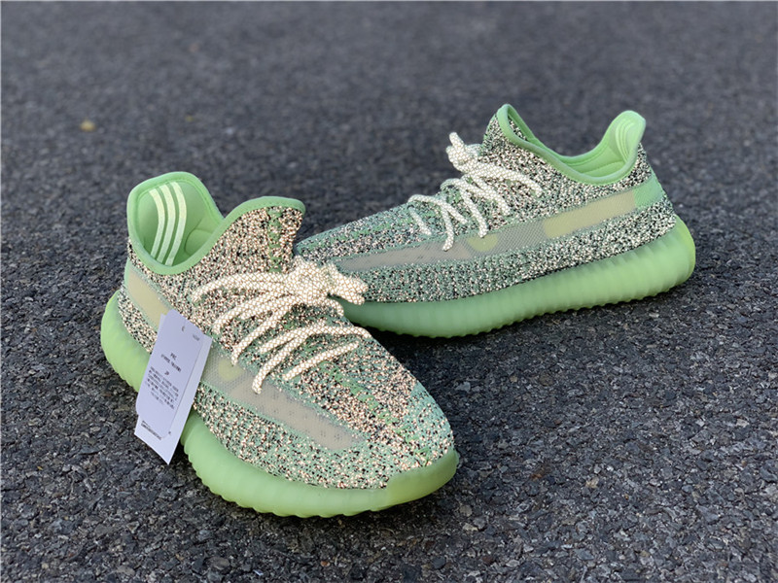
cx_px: 389
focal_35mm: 52
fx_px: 1169
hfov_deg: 36.8
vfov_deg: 28.0
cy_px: 292
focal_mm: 6
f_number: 2.4
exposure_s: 1/151
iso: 16
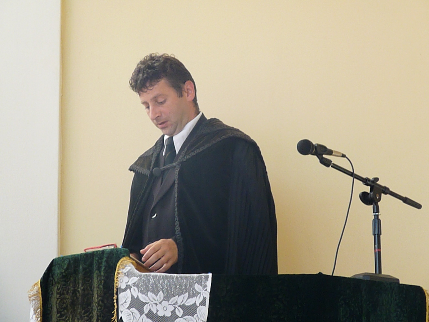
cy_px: 161
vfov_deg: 7.4
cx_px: 214
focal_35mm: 201
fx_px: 2491
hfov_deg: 9.8
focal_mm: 35.6
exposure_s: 1/80
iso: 800
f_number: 3.7
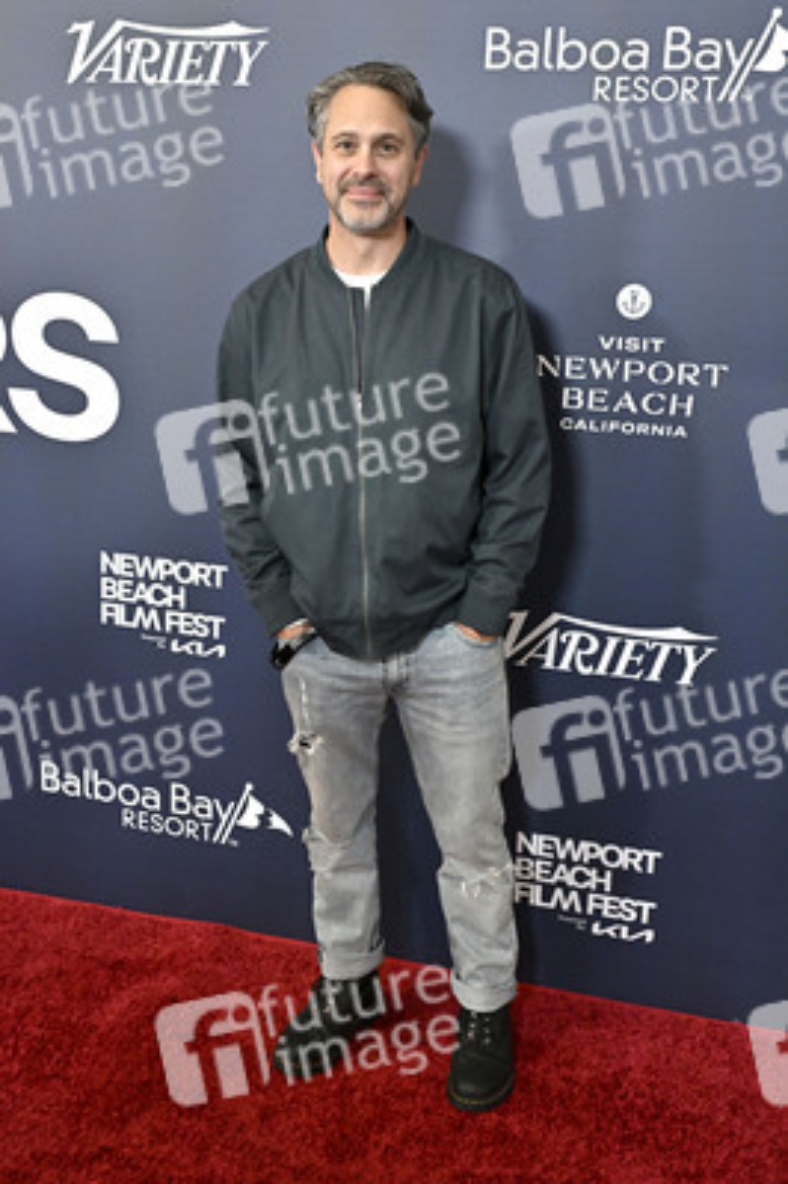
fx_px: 1151
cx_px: 394
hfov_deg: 37.8
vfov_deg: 54.5
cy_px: 592
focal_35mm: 35
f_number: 5.6
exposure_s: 1/320
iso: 2500
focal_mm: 35
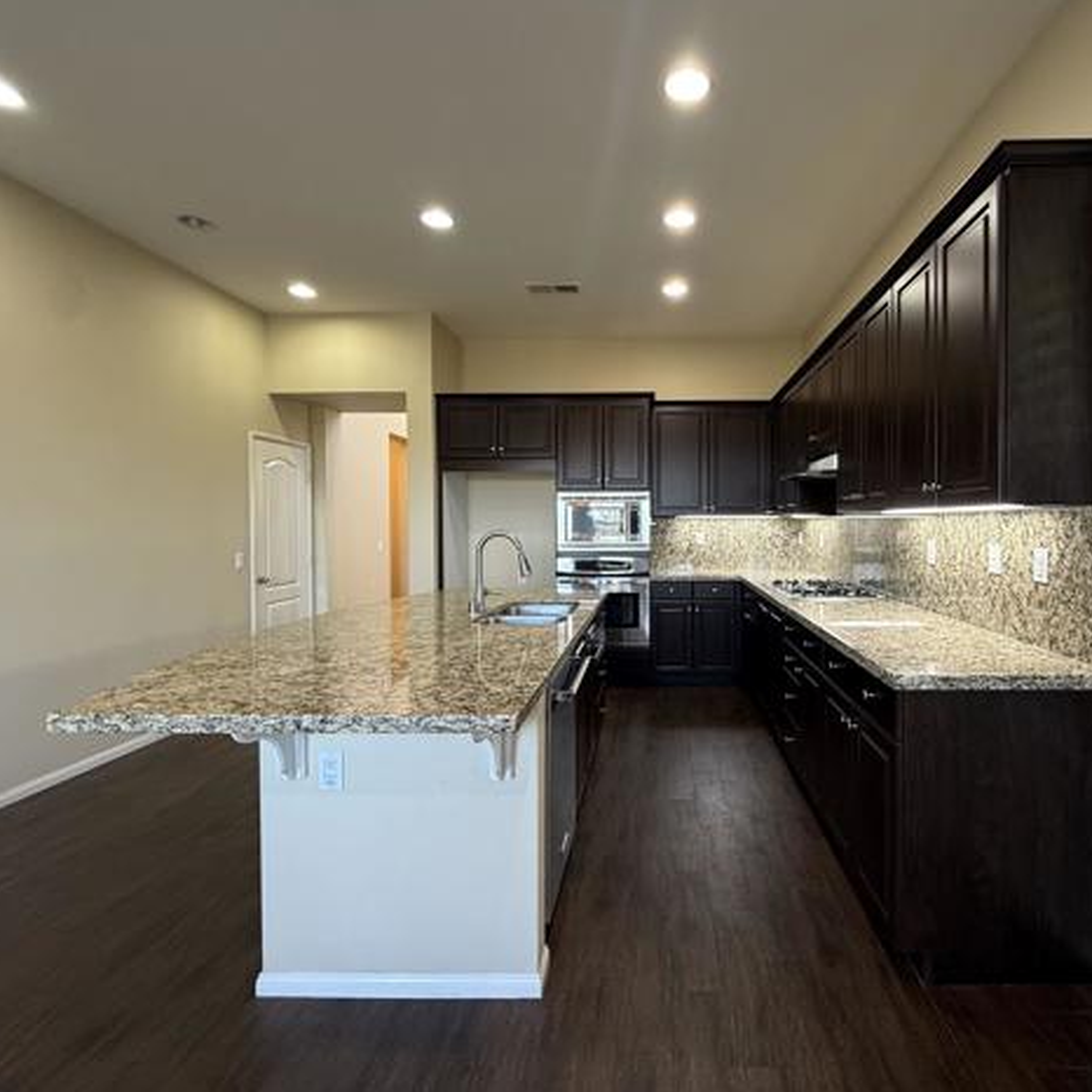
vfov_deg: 84.0
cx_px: 656
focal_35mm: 17
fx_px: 607
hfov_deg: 82.9
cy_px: 537
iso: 160
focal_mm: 2.22
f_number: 2.2
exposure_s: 1/60
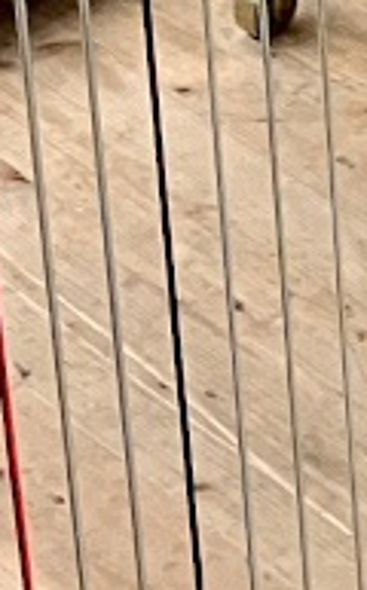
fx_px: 3566
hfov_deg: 5.9
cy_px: -987
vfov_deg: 8.4
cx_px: 404
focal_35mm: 222
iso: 250
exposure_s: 1/50
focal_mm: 3.99
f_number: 1.8
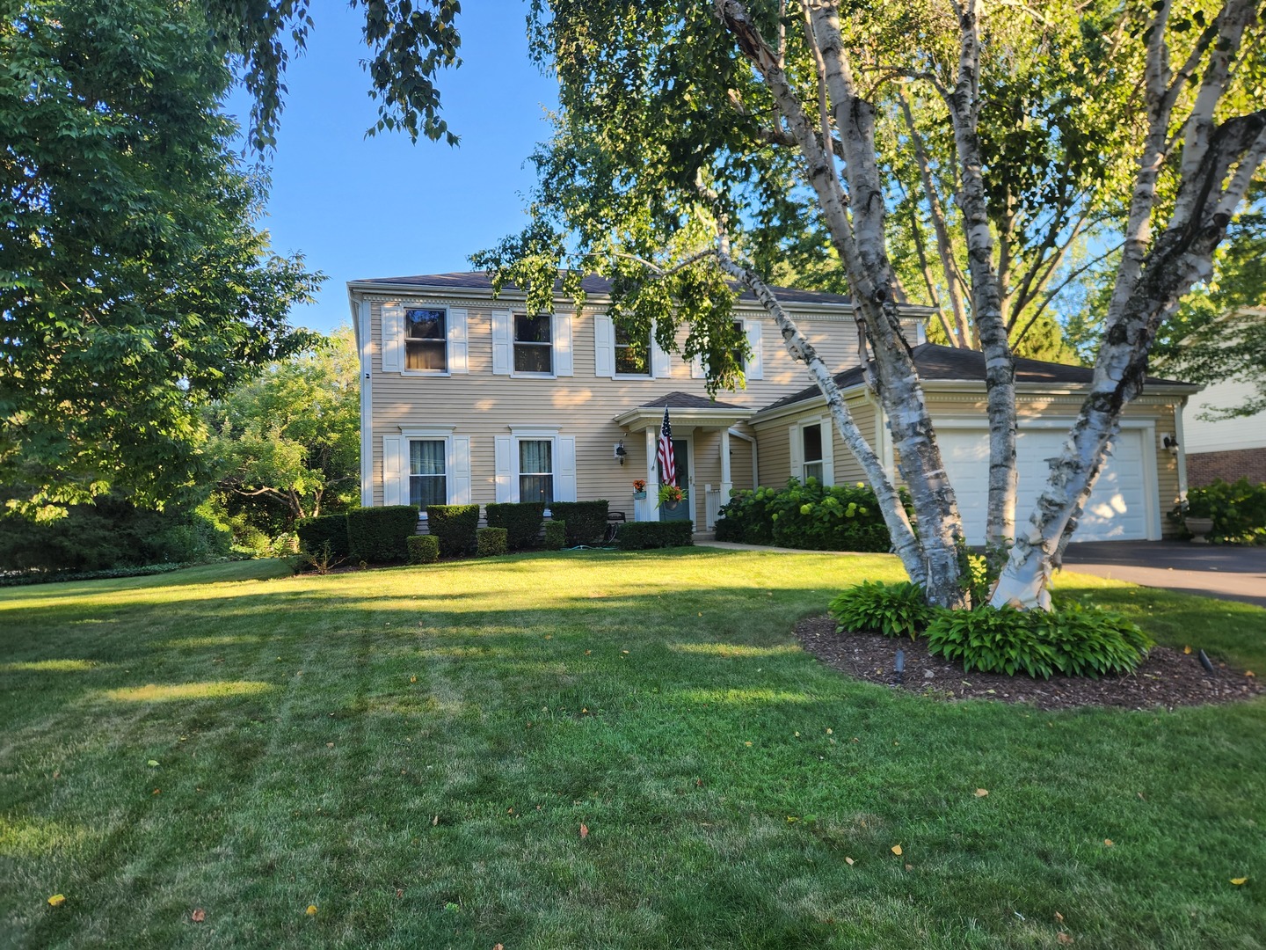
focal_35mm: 23
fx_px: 841
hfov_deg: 73.9
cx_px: 633
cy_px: 475
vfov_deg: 58.9
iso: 20
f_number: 1.8
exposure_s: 1/180
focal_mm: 5.4
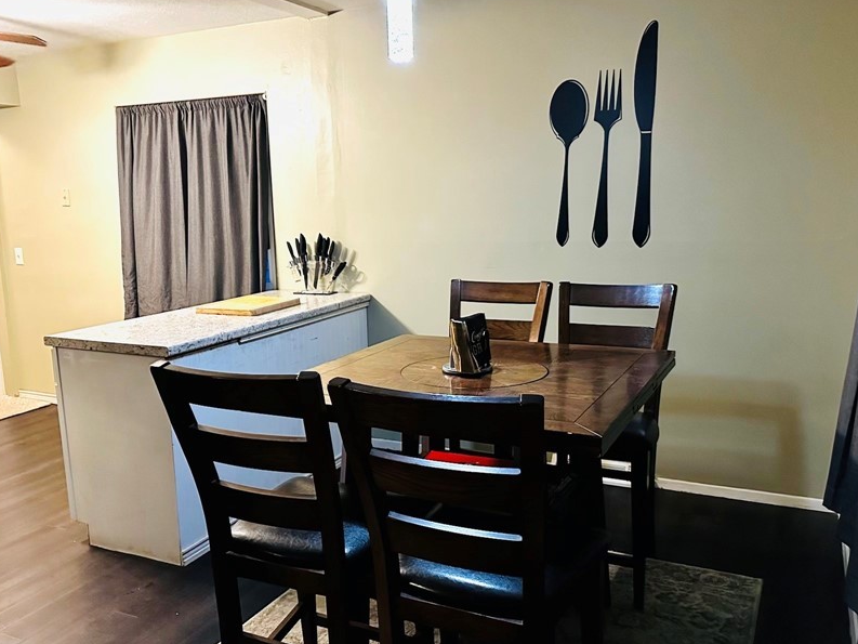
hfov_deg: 58.3
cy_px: 352
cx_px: 400
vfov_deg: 45.4
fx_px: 768
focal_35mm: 31
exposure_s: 1/40
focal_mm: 6.86
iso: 1000
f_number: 1.78
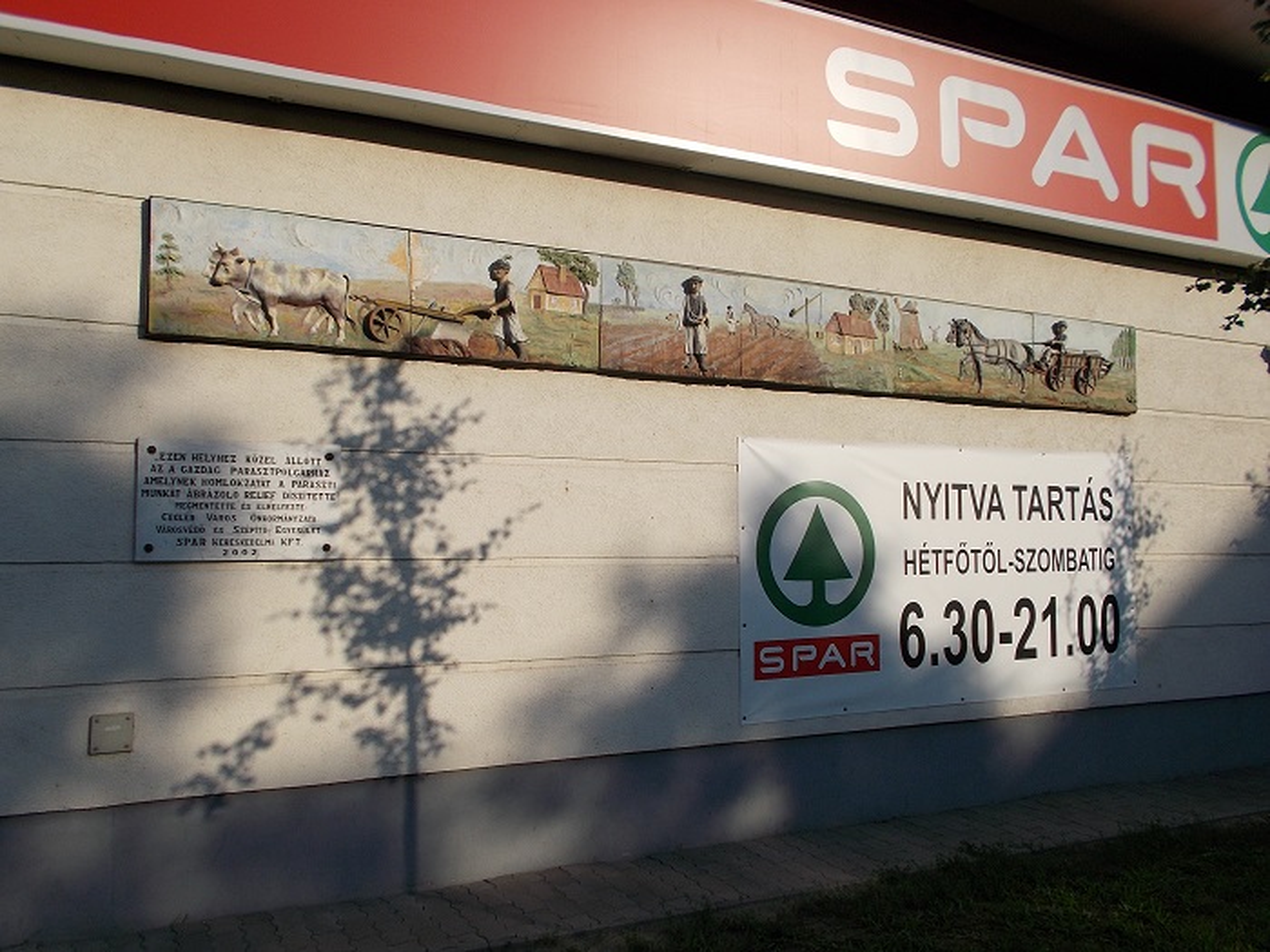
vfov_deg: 46.8
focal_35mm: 30
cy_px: 476
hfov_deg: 60.0
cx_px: 635
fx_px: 1101
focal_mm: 5.3
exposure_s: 1/250
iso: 80
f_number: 8.6
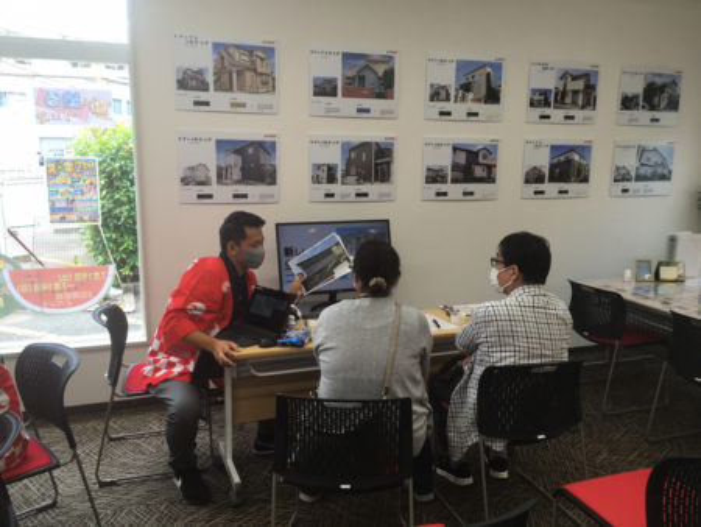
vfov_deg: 48.3
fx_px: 588
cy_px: 264
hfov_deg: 61.6
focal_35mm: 29
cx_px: 350
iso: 32
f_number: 2.2
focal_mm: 4.15
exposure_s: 1/120
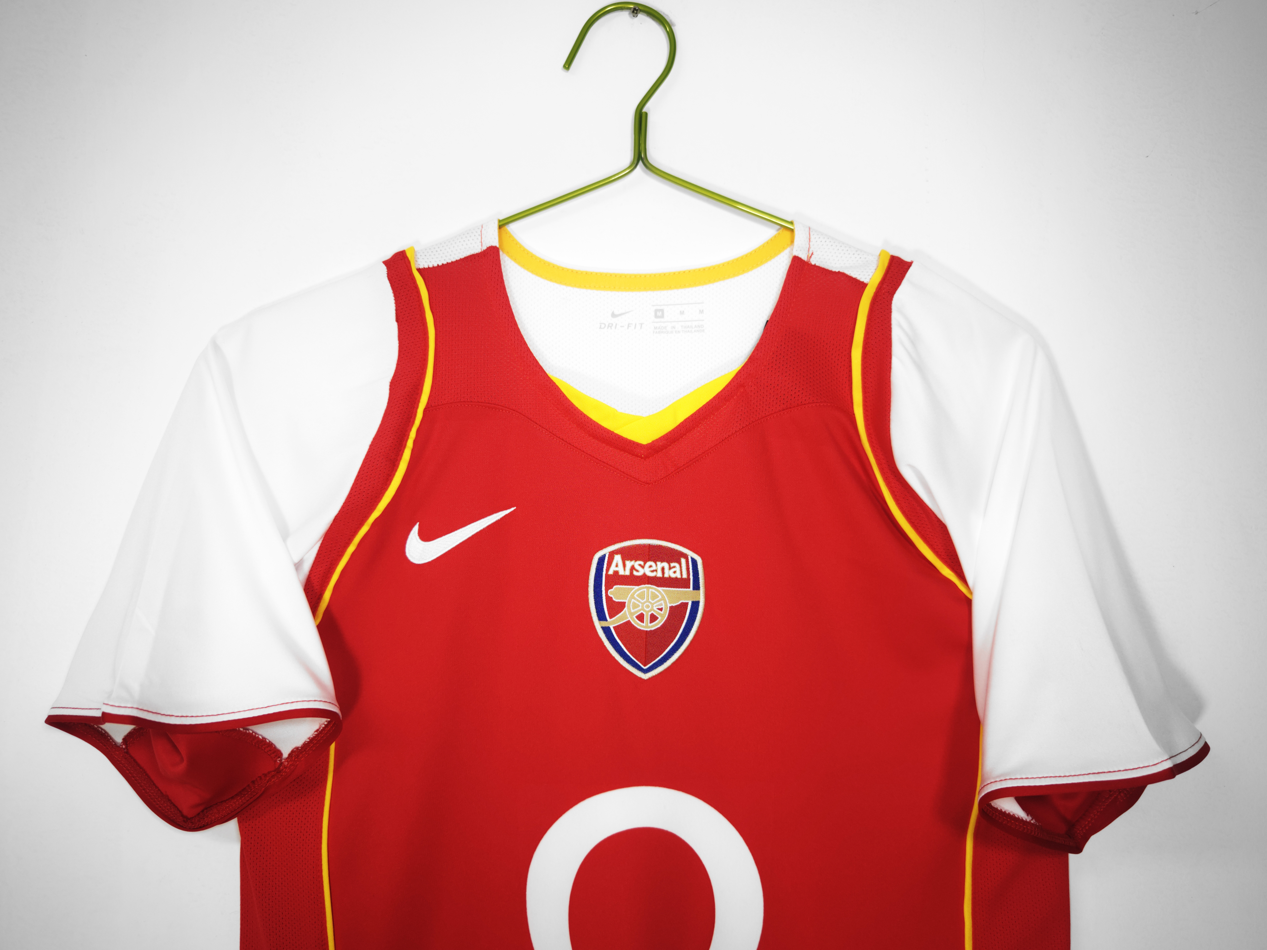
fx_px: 842
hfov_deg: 73.9
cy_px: 475
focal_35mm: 23
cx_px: 634
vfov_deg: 58.9
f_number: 1.75
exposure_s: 1/100
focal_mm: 8.67
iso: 150
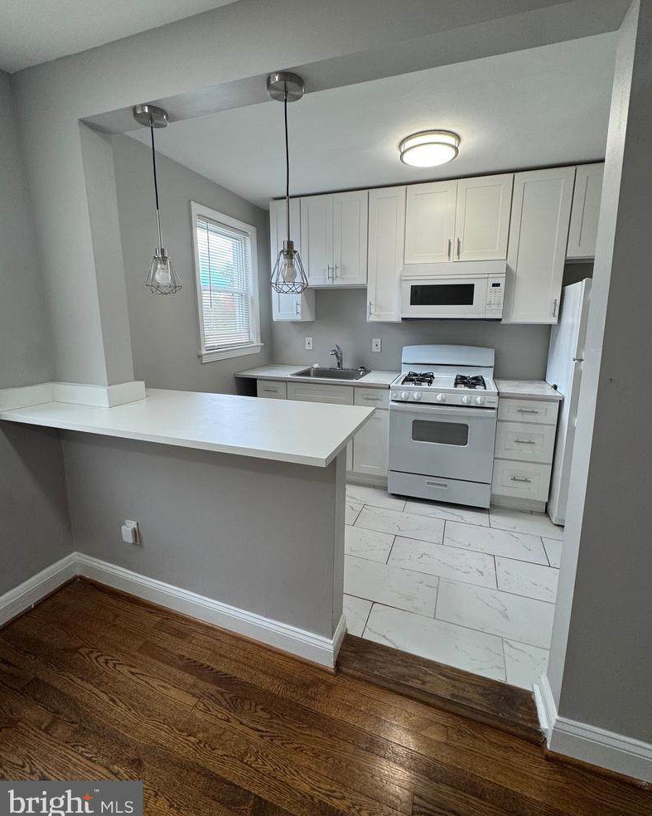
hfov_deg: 84.0
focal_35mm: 15
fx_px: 362
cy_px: 381
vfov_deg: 96.7
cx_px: 333
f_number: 2.2
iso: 100
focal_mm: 2.22
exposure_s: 1/120
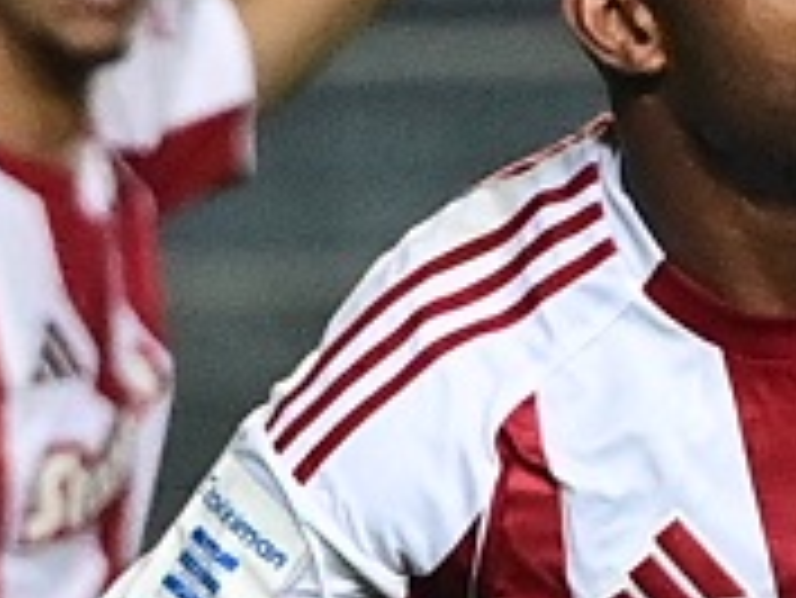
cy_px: 877
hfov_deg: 1.8
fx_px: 25013
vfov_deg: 1.4
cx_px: 994
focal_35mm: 1087
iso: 2500
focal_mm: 200
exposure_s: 1/1000
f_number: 3.2
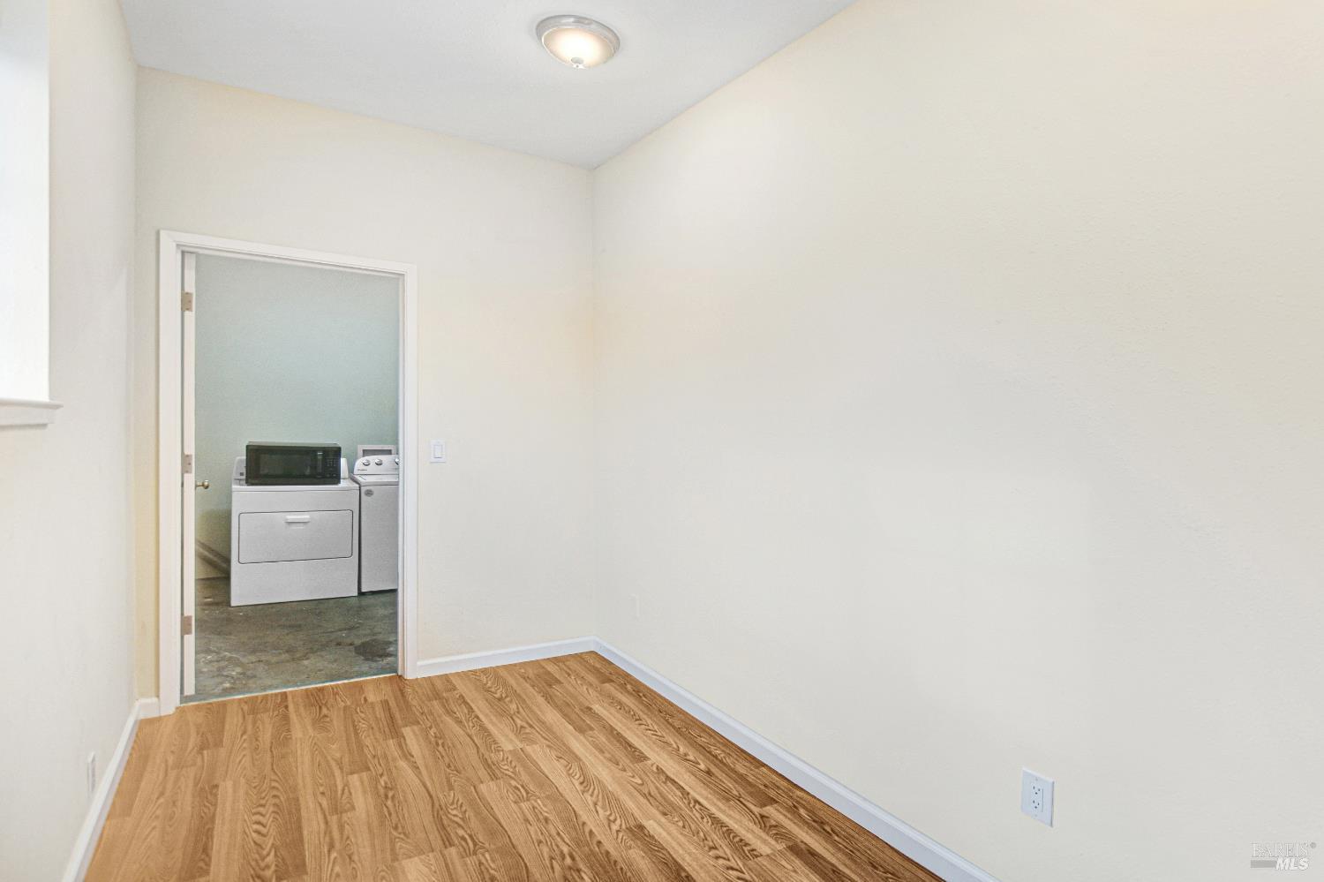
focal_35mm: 16
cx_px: 662
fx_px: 588
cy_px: 441
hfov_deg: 96.8
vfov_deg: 73.7
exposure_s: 1/80
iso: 100
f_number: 4.5
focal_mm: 11
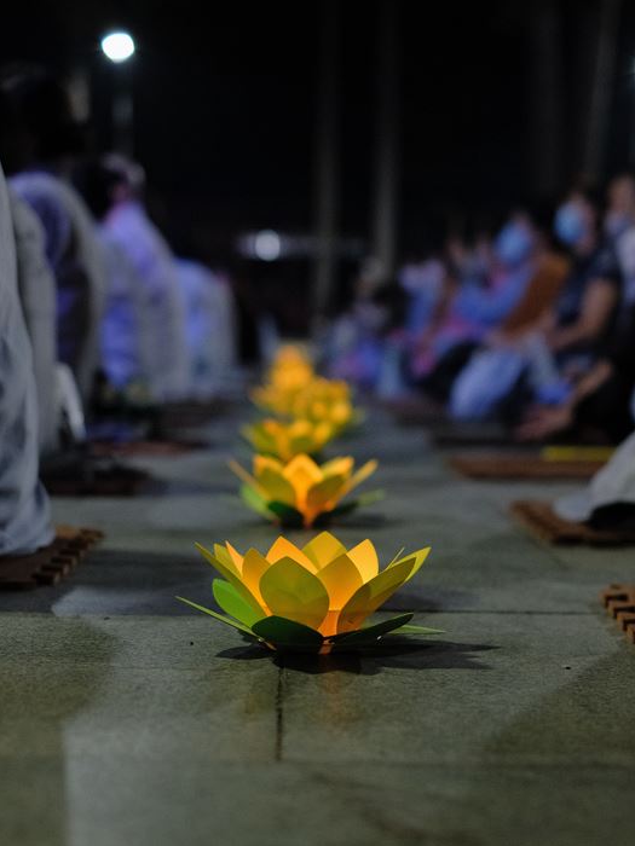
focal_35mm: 71
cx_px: 333
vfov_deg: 27.2
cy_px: 587
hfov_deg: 20.7
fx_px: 1737
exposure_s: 1/200
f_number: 2
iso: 2000
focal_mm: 35
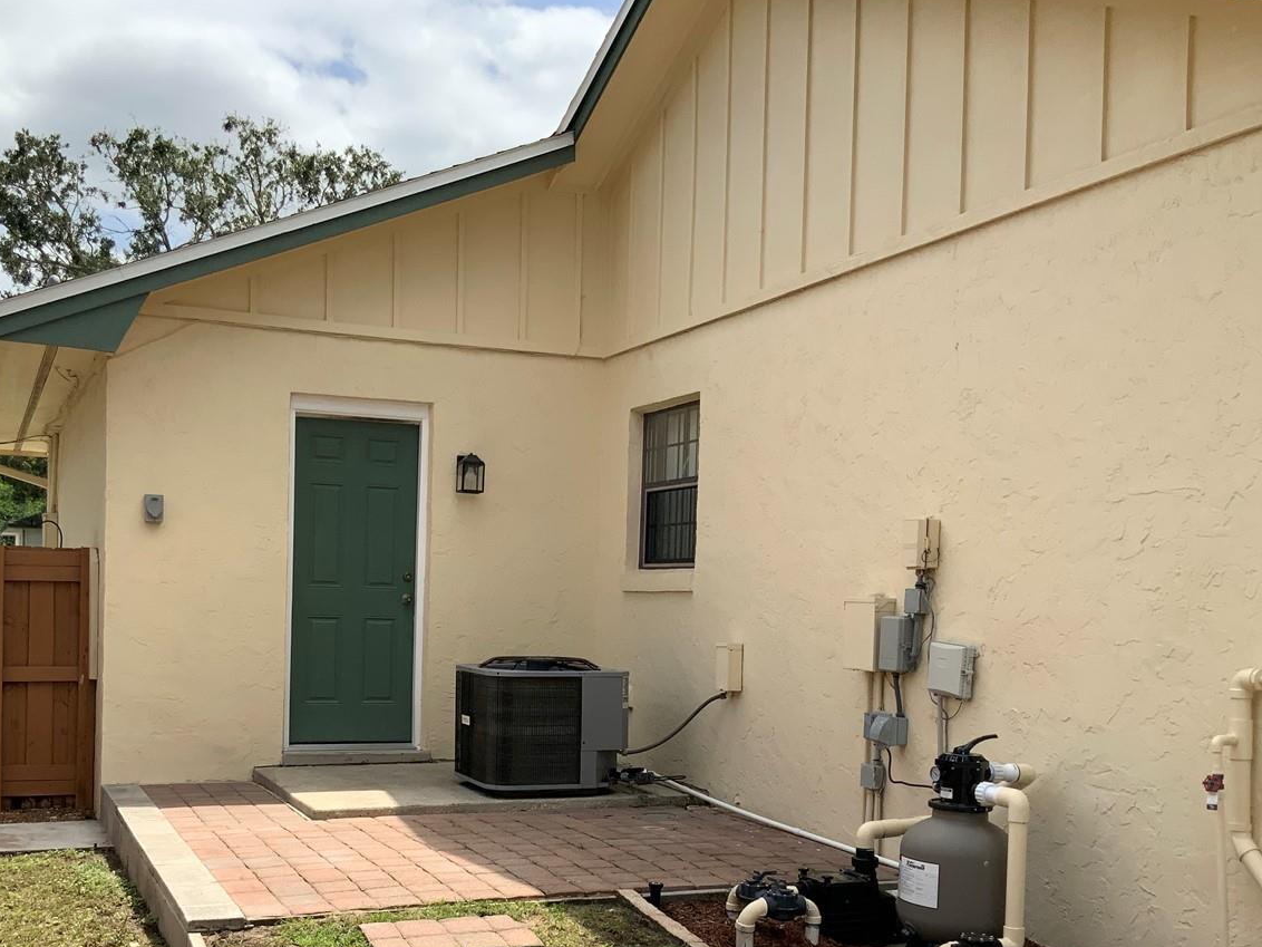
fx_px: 1495
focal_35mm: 41
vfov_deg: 34.7
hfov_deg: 45.7
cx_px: 566
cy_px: 646
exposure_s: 1/1848
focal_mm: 3
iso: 16
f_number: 1.8
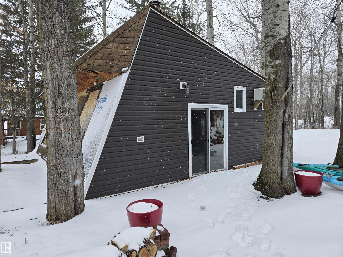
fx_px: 228
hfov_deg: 73.9
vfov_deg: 58.9
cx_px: 172
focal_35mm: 23
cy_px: 128
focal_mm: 5.4
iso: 25
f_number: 1.8
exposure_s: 1/1195
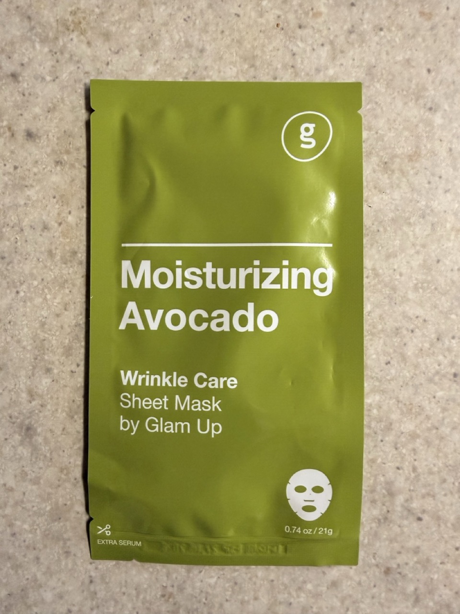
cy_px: 307
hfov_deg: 56.8
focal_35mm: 24
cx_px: 230
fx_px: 425
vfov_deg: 71.6
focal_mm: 2.22
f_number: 2.2
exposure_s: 1/60
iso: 400
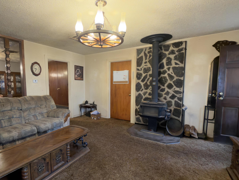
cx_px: 104
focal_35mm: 18
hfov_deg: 87.3
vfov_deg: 71.6
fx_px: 124
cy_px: 95
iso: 320
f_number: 2.2
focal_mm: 2.22
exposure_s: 1/30
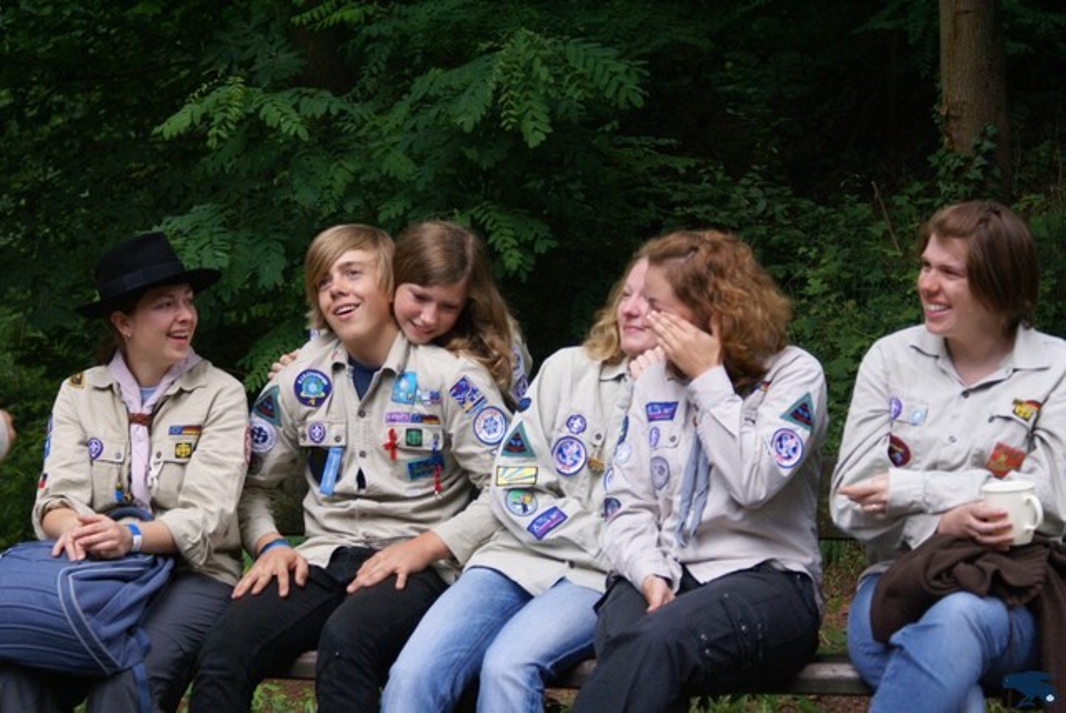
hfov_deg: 19.4
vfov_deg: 13.1
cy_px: 356
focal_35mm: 105
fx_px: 3112
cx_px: 533
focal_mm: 70
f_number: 5.6
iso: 640
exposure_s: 1/250
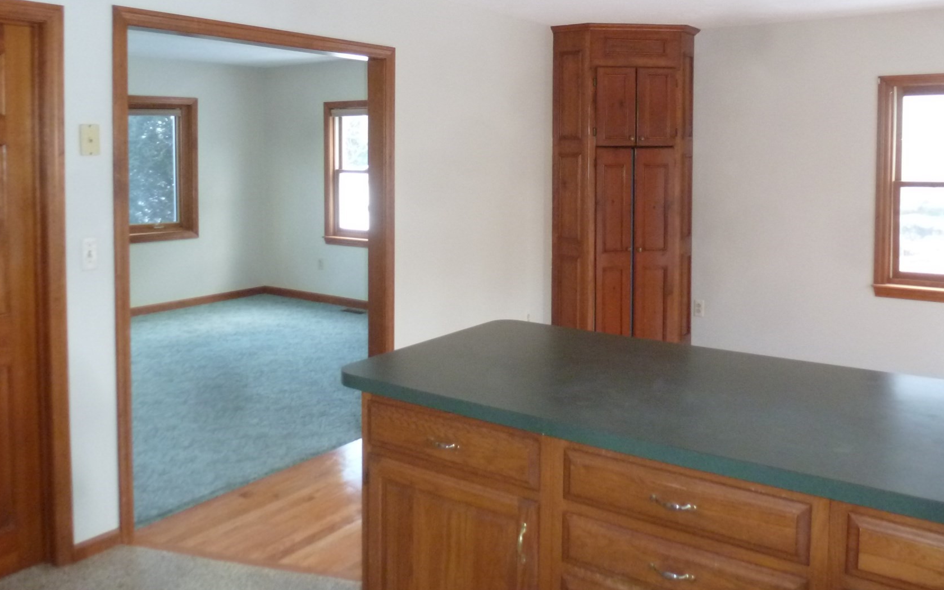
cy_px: 184
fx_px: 797
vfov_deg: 40.0
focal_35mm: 31
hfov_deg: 61.1
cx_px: 419
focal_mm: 4.3
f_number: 3.3
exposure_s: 1/60
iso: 400
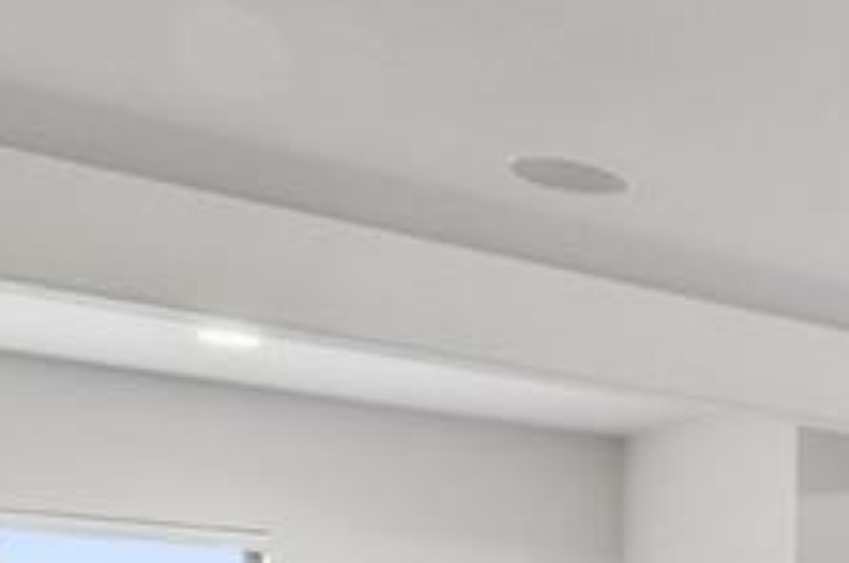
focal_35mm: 69
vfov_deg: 18.0
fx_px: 1625
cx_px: 1508
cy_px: 780
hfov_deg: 20.8
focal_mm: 15
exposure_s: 1/3.33
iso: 800
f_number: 11
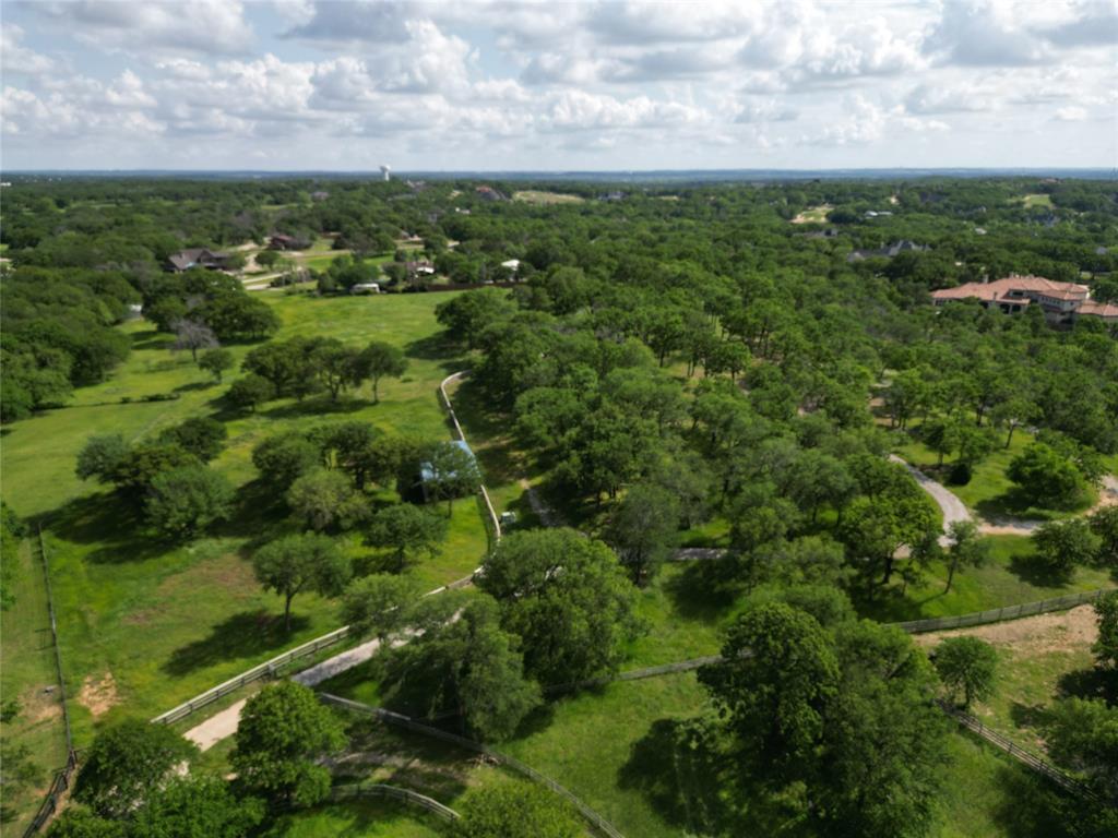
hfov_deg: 71.6
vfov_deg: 56.8
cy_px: 419
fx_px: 775
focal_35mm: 24
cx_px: 559
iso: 110
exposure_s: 1/3000
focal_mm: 6.72
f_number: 1.7
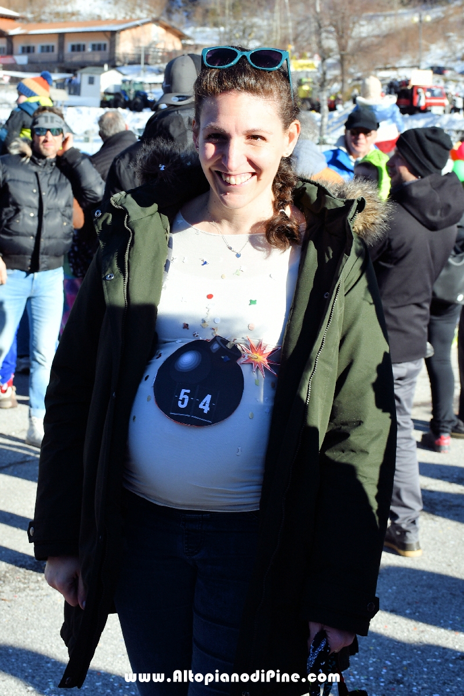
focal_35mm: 48
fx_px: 928
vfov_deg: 41.1
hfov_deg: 28.1
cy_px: 348
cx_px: 232
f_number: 8
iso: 110
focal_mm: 32
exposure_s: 1/250
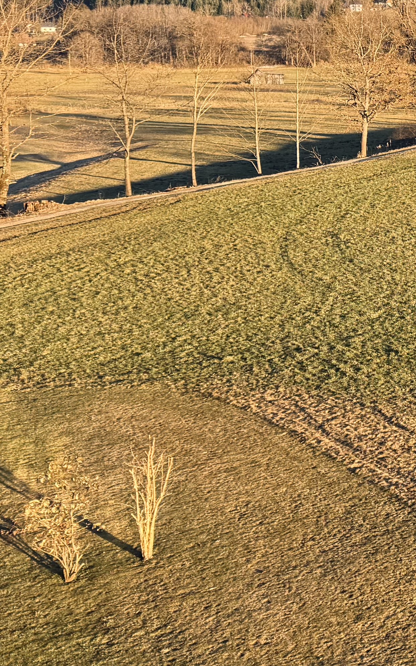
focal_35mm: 73
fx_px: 1324
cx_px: 923
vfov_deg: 27.1
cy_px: 45
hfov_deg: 13.9
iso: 80
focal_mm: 6.76
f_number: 1.78
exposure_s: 1/1076
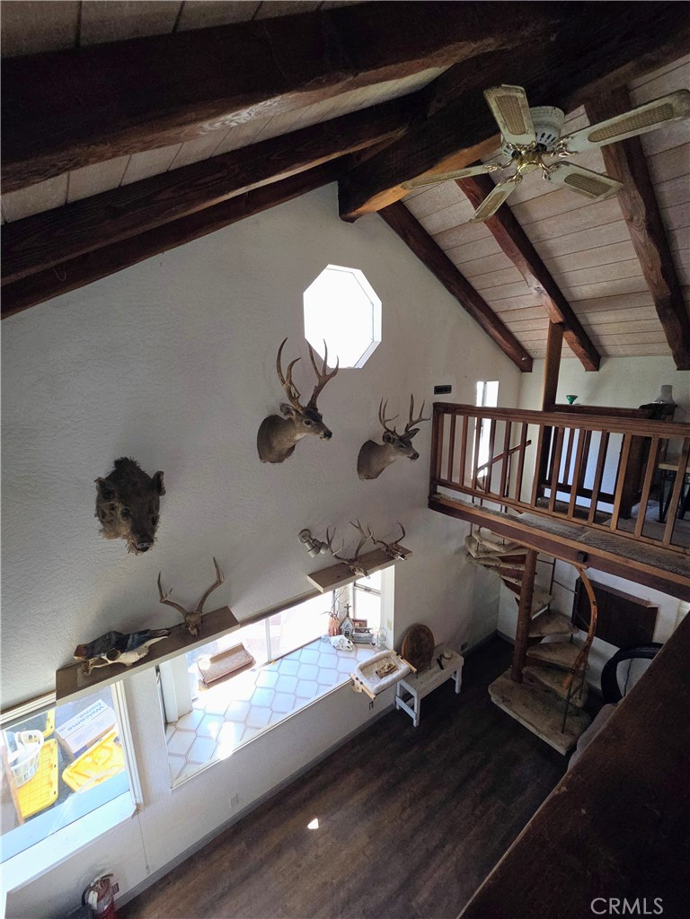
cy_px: 460
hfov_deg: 89.9
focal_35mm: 13
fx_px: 346
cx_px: 345
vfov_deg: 106.2
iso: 160
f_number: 2.2
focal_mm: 2.2
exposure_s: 1/60
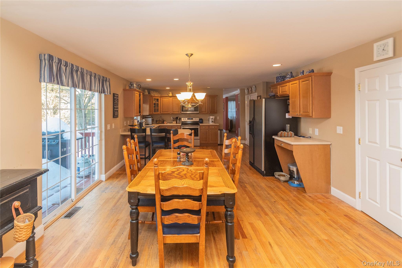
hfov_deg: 100.4
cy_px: 134
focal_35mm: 15
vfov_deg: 77.3
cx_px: 201
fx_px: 167
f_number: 5.6
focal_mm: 10
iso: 1250
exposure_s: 1/60
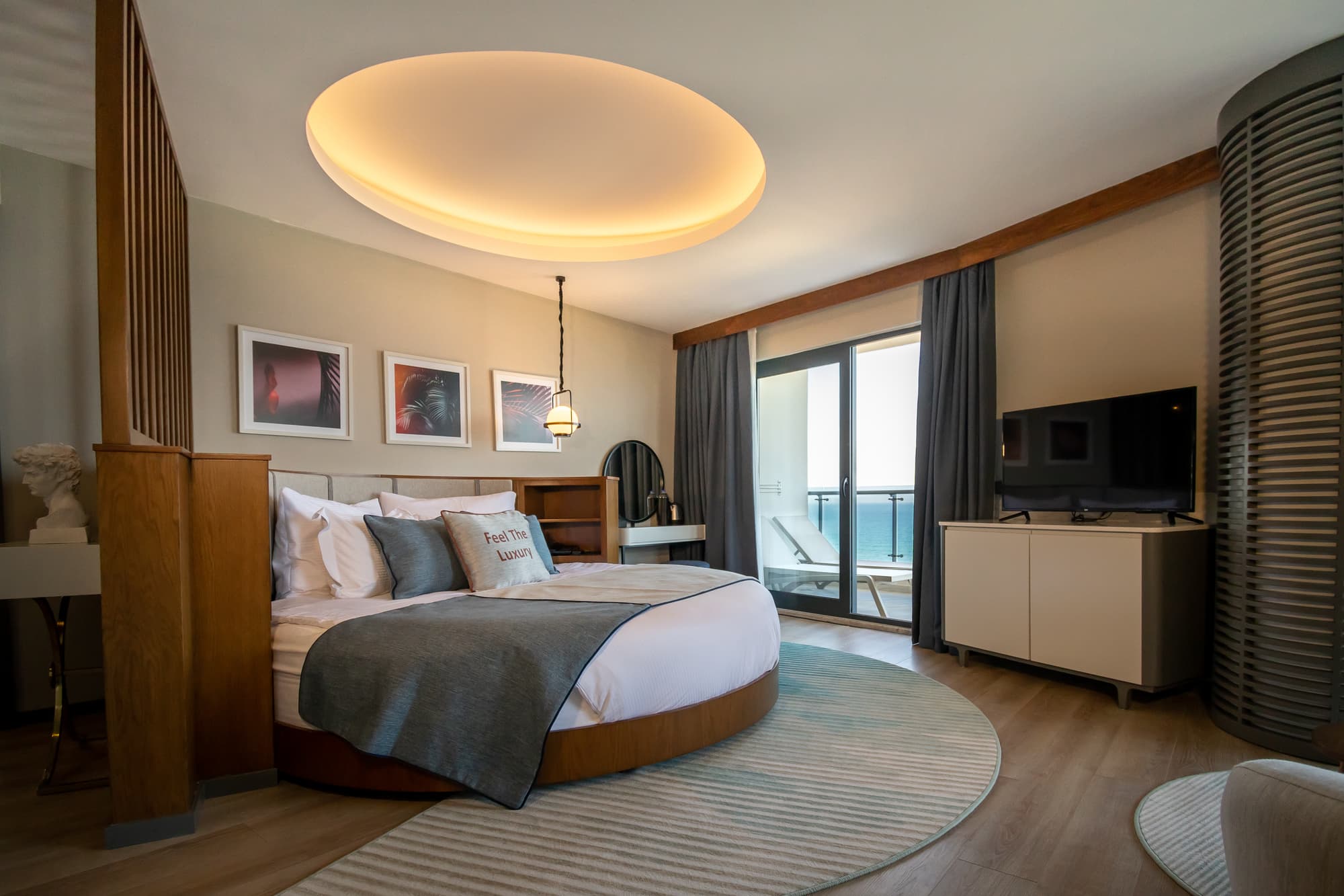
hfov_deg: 95.0
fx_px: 616
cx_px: 672
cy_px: 448
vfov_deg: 72.0
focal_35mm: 16
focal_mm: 11
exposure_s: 1/250
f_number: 5.6
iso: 450
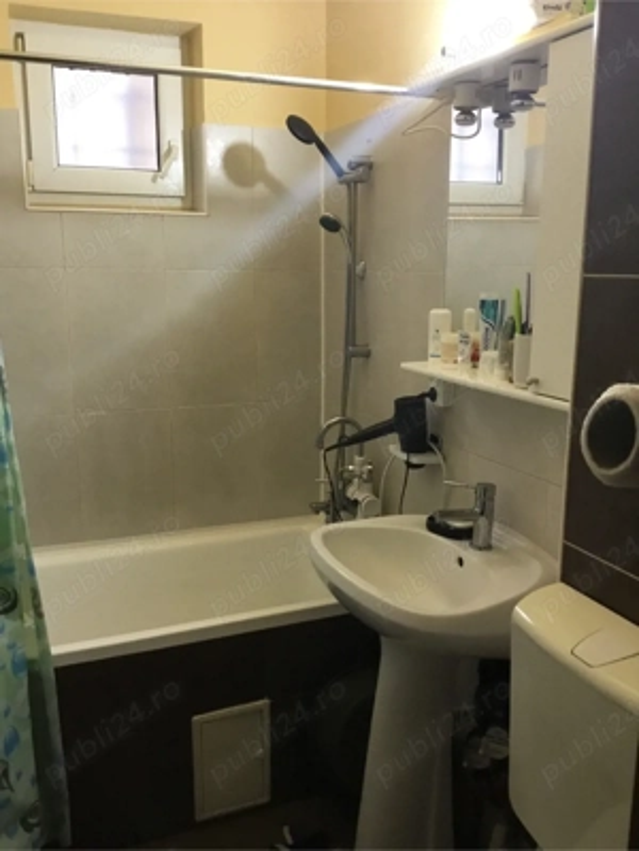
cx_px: 320
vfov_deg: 58.4
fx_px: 763
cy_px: 426
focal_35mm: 31
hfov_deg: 45.4
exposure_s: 1/33
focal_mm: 3.3
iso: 100
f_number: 2.4
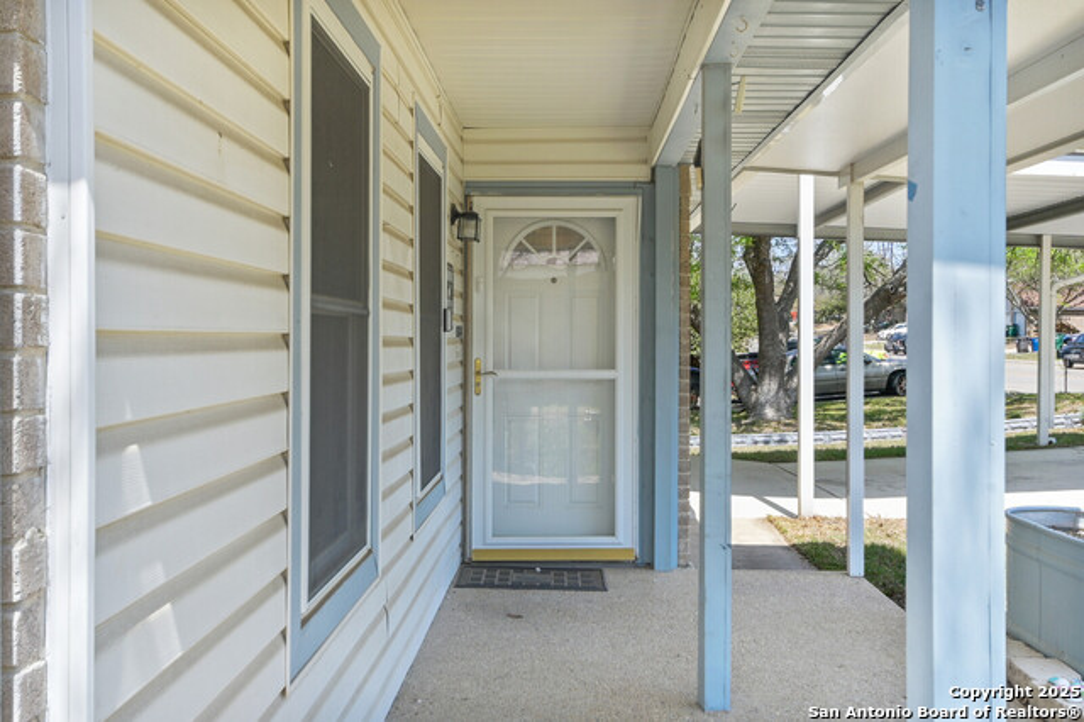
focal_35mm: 36
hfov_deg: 53.2
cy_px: 361
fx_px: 1083
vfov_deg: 36.8
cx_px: 542
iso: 160
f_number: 14
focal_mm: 24
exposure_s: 1/25
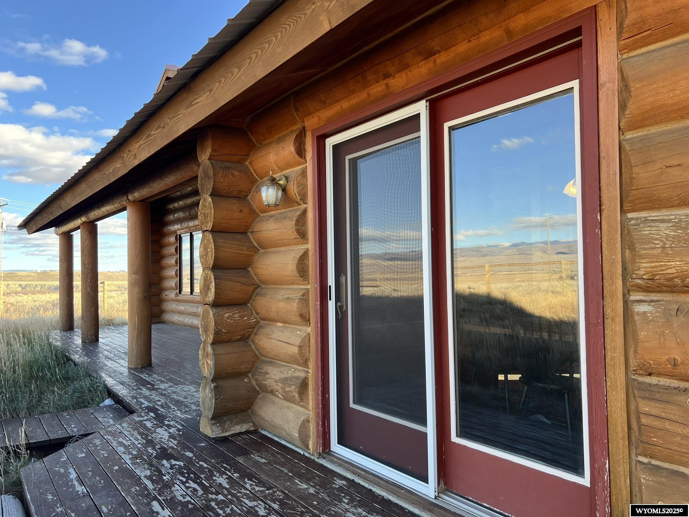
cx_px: 344
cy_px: 258
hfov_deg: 67.3
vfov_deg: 53.1
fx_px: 518
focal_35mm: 26
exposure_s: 1/384
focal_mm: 5.7
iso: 50
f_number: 1.5
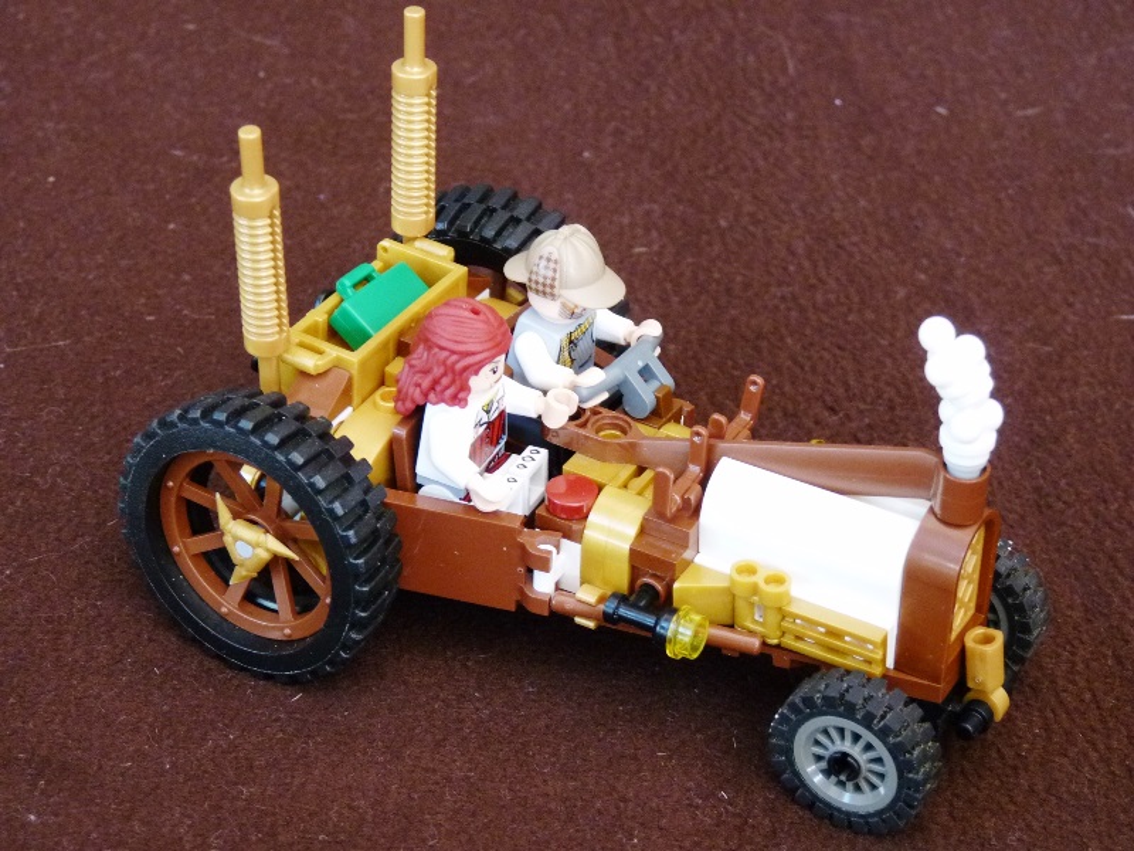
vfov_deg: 15.1
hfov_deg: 20.0
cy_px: 426
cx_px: 567
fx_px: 3210
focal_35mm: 98
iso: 320
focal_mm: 17.4
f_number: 3.6
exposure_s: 1/40
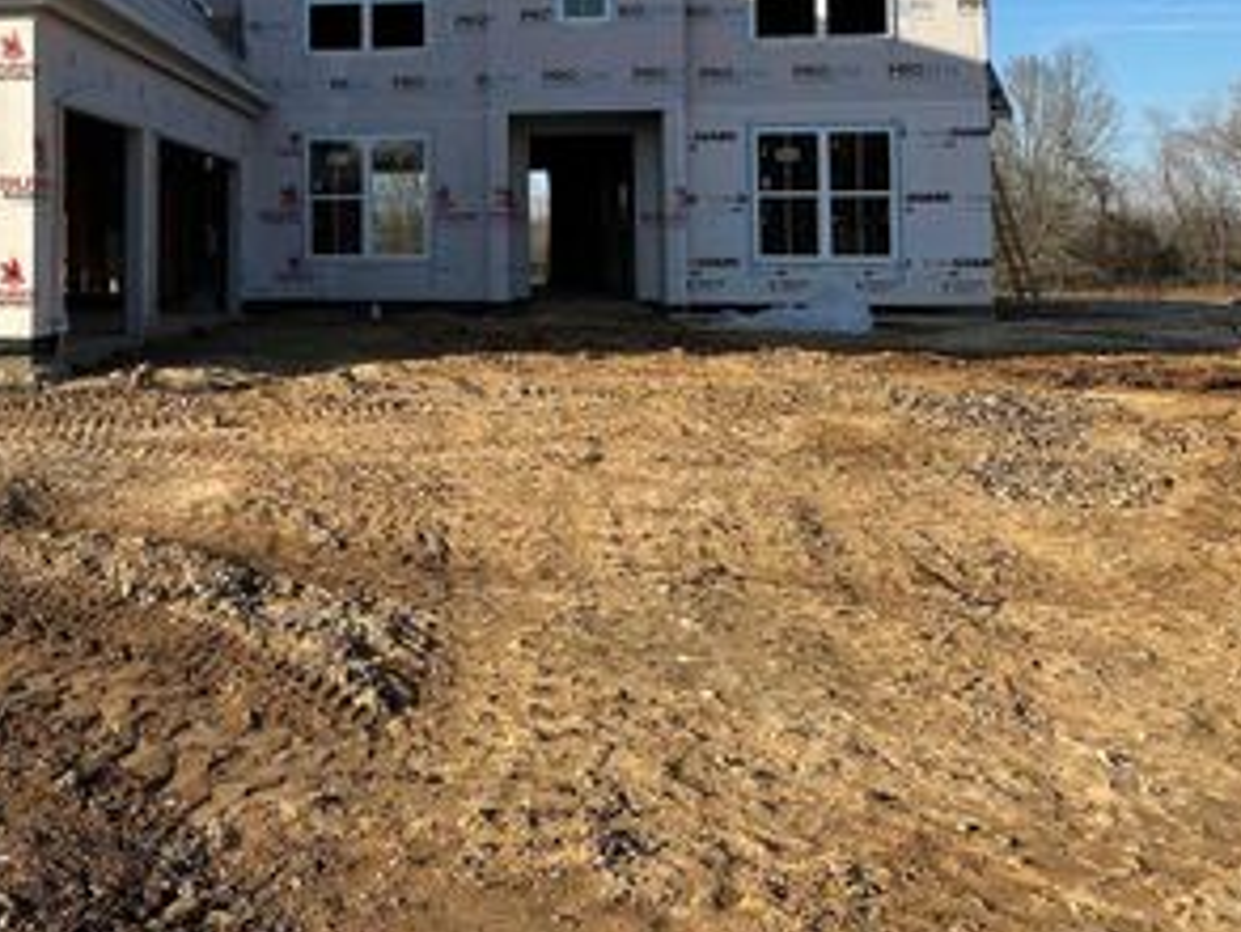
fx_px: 1470
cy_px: 172
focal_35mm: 41
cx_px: 254
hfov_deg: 43.7
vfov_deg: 34.0
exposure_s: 1/4184
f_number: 1.78
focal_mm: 6.86
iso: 80
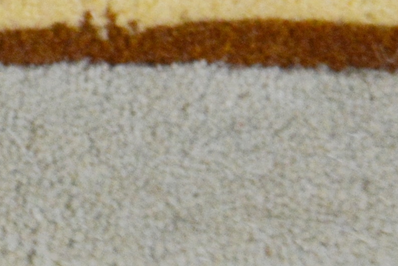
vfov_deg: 4.0
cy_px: -479
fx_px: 3748
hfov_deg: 6.0
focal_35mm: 339
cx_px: -324
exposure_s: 1/40
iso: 800
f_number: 4.2
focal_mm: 30
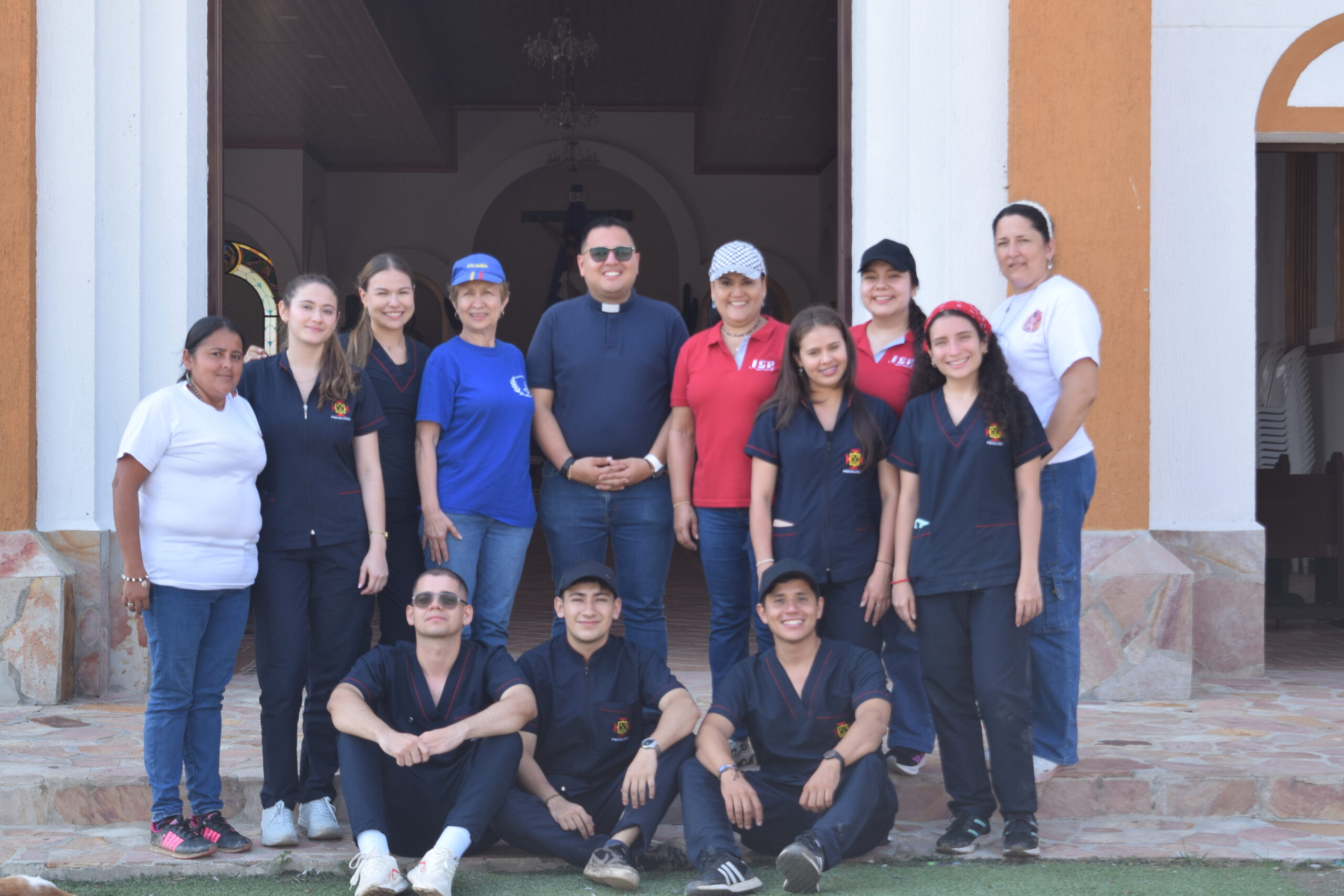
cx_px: 672
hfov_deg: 28.1
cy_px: 448
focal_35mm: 72
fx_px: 2688
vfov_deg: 18.9
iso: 220
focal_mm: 48
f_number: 8
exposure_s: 1/250
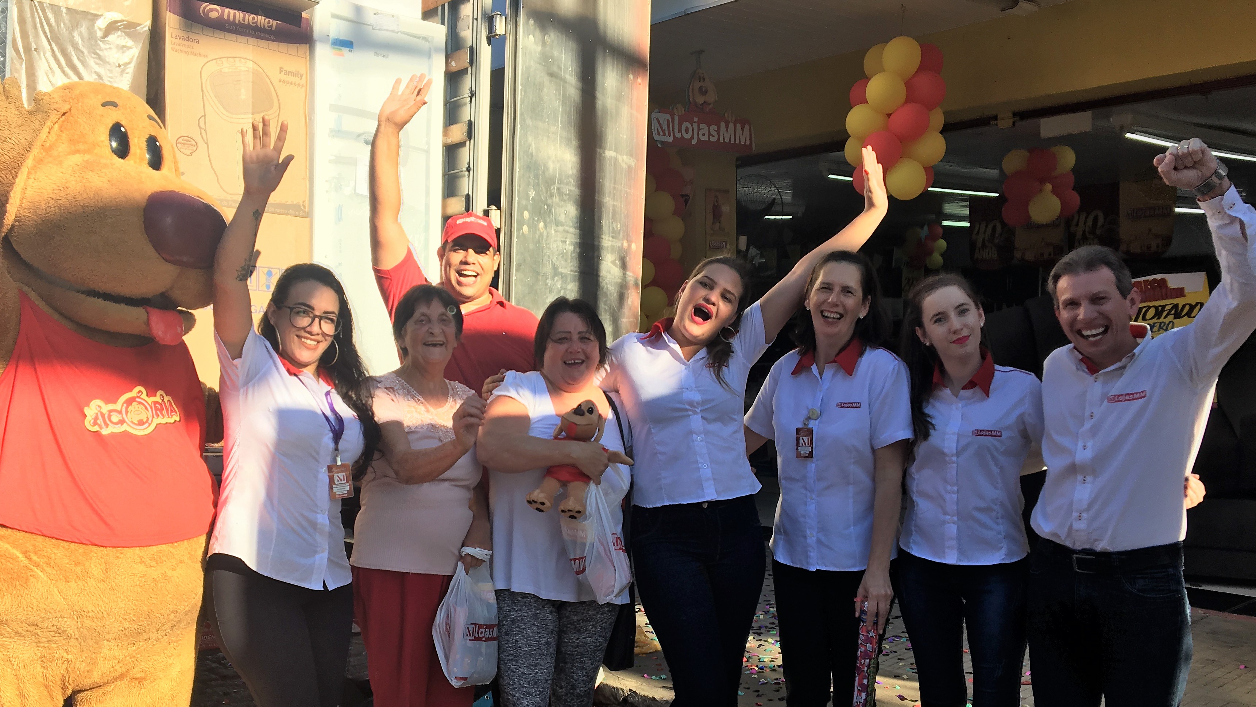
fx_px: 1232
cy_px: 440
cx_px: 584
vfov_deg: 31.9
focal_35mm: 37
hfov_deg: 54.0
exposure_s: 1/754
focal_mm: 4.15
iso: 25
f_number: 2.2
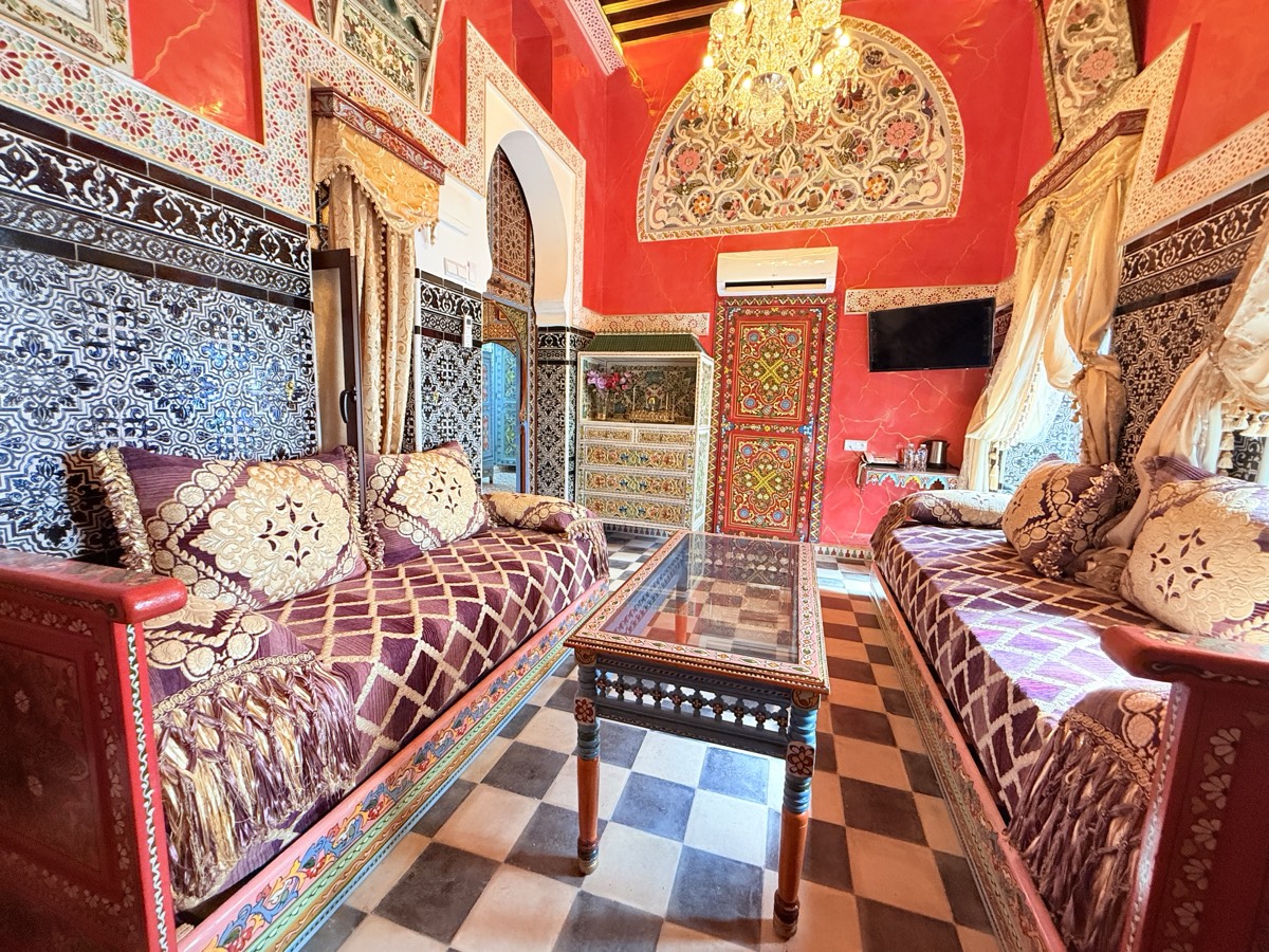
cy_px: 476
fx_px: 513
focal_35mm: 14
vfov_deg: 85.7
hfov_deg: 102.1
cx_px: 634
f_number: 2.2
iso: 250
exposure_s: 1/50
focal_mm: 2.22
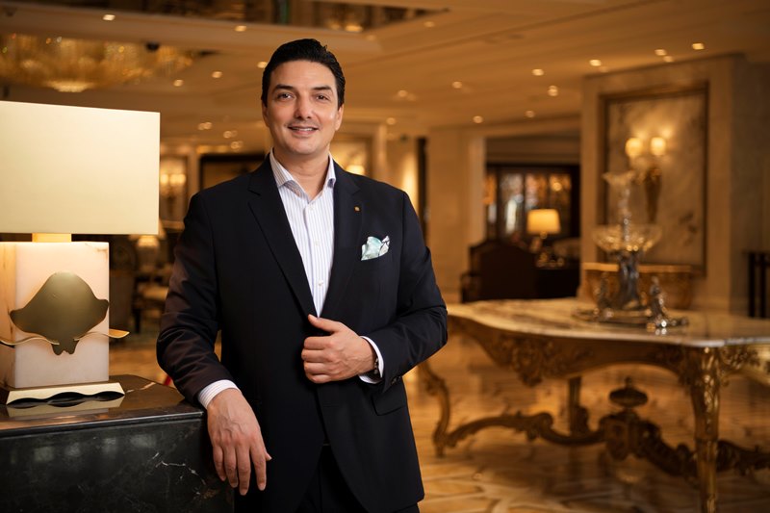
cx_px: 385
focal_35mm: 62
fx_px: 1326
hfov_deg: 32.4
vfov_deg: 21.9
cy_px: 256
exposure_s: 1/60
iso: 250
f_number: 2.8
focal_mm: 62
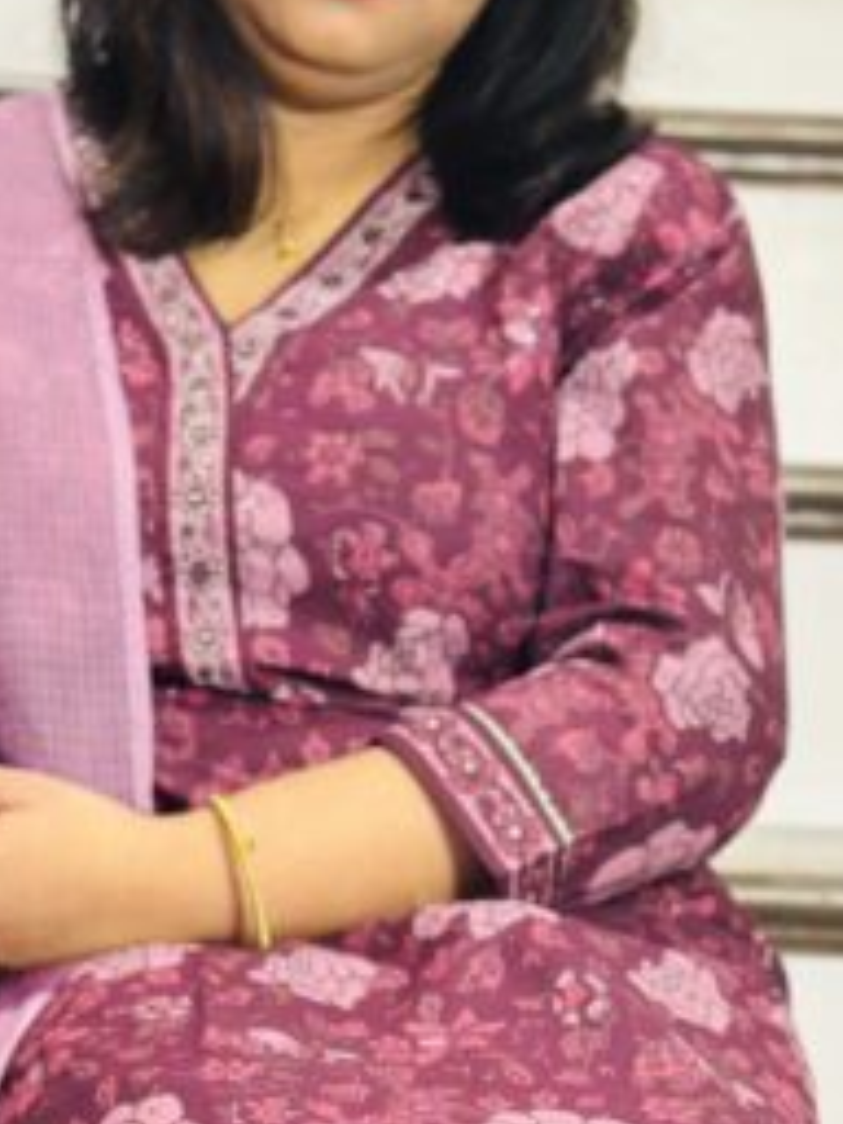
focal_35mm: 111
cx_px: 323
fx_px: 3604
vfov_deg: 17.1
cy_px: 1254
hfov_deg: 13.3
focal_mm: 6.86
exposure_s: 1/40
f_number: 1.78
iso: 250
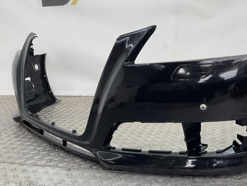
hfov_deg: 44.4
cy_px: 73
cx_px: 157
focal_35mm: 42
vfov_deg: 34.2
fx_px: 300
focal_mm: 3
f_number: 1.8
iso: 20
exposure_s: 1/120
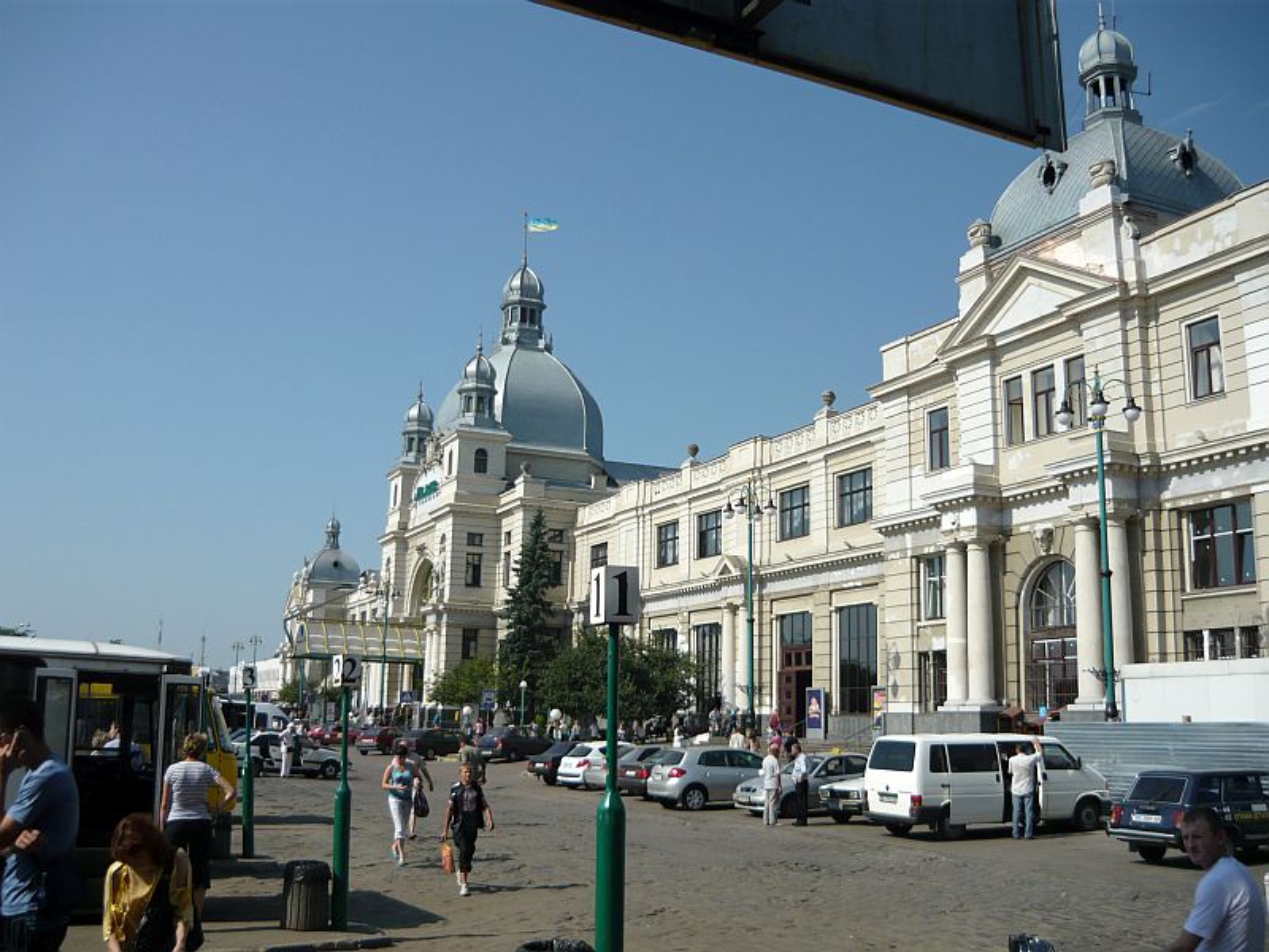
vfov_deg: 42.9
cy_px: 476
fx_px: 1210
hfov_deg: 55.4
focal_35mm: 33
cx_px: 634
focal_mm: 5.5
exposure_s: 1/320
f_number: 8
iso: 100
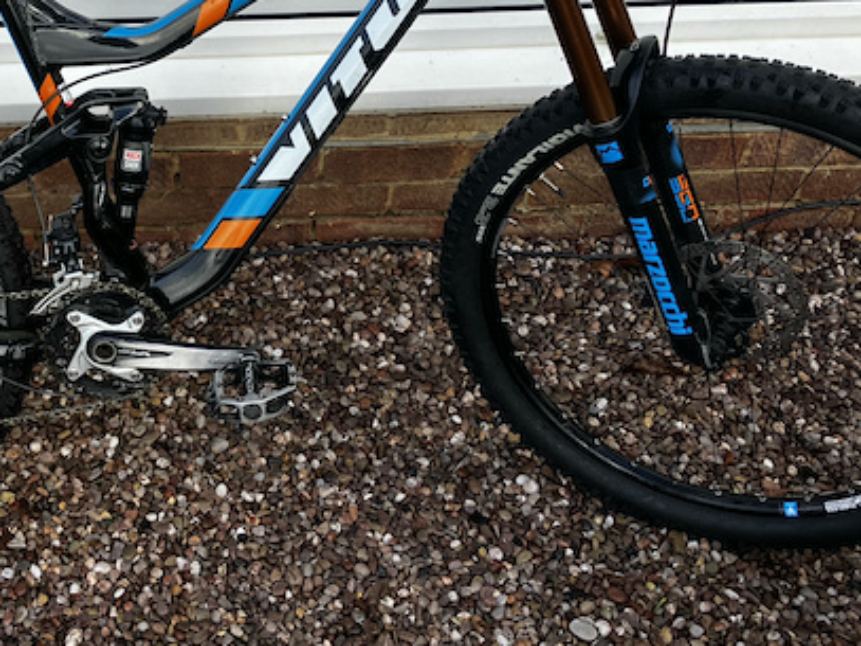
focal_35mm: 55
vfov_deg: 26.1
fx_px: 1368
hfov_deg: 34.2
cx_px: 216
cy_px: 140
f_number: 1.8
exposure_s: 1/501
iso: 32
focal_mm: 3.99
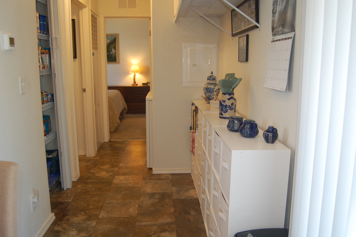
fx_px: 296
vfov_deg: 43.5
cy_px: 118
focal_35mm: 30
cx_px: 178
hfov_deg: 62.0
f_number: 3.8
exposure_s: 1/60
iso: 400
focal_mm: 20
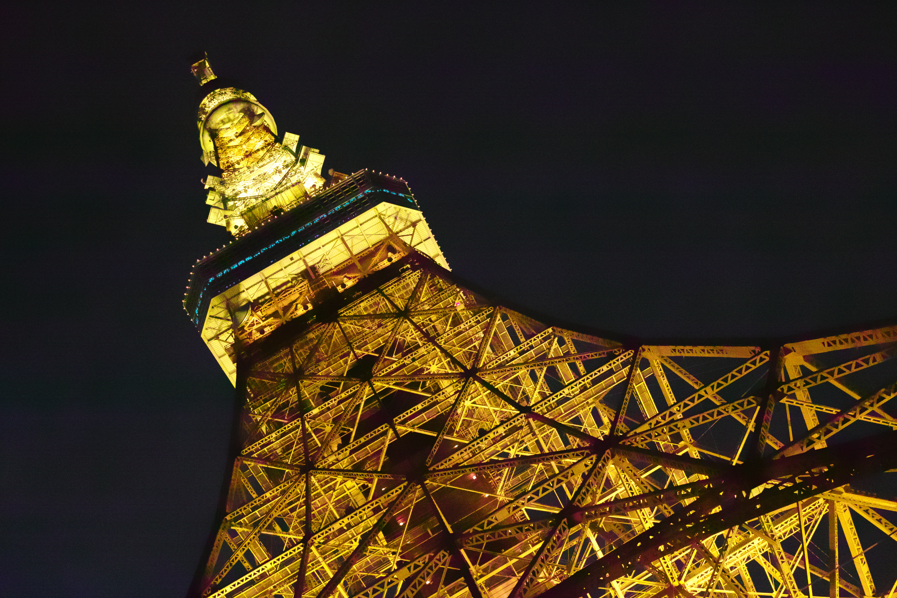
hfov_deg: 43.6
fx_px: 1121
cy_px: 299
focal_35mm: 45
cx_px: 448
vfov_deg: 29.9
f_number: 8
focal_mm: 30
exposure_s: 1/80
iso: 6400
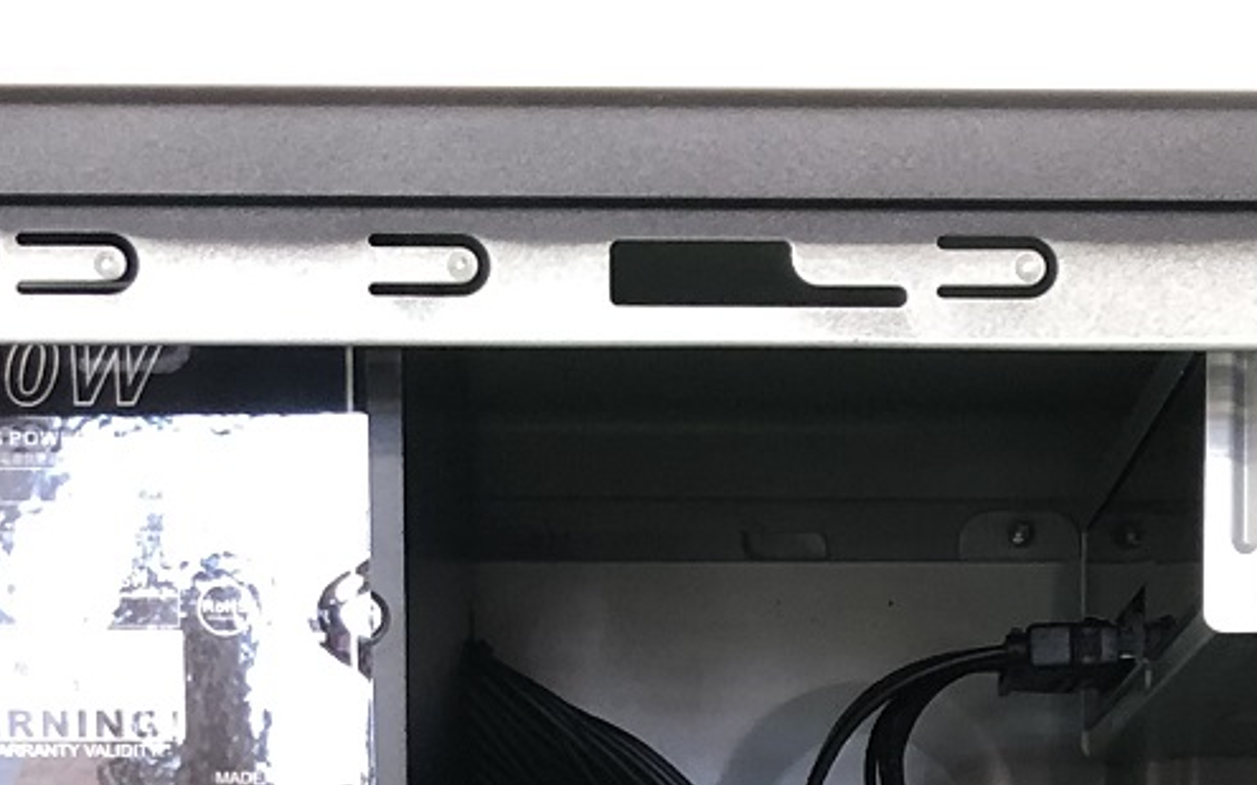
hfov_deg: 19.2
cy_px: 1537
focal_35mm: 108
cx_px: 815
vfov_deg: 11.1
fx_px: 3699
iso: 40
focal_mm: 3.99
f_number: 1.8
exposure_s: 1/15
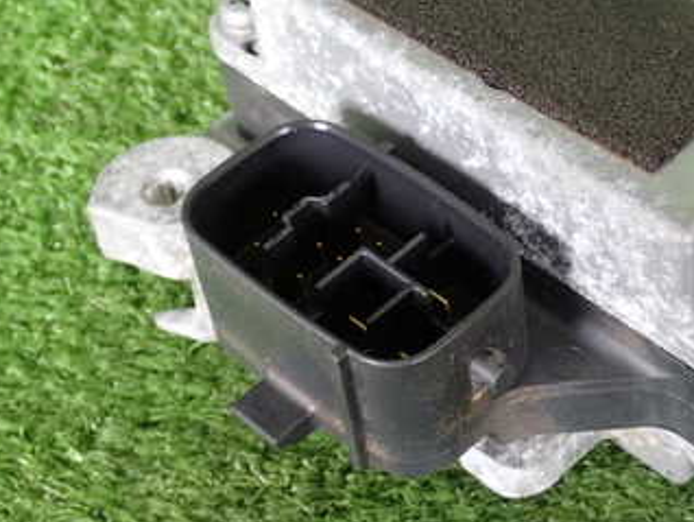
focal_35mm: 83
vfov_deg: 17.8
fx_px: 1665
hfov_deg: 23.0
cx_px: 620
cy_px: 192
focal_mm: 7.84
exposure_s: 1/50
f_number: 2.9
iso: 200
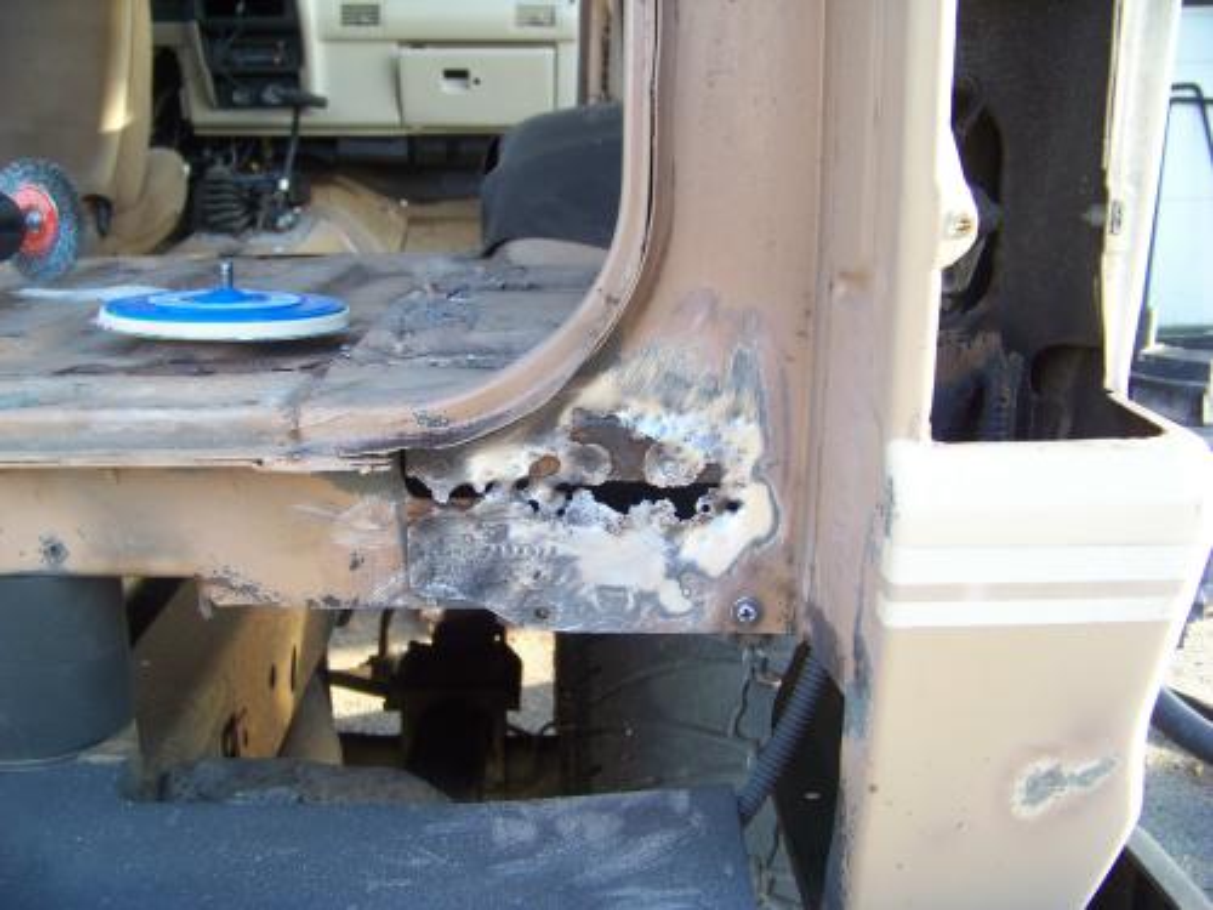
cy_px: 455
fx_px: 1261
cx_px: 606
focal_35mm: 36
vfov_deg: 39.7
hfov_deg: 51.4
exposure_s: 1/30
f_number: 2.8
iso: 72
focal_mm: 5.85
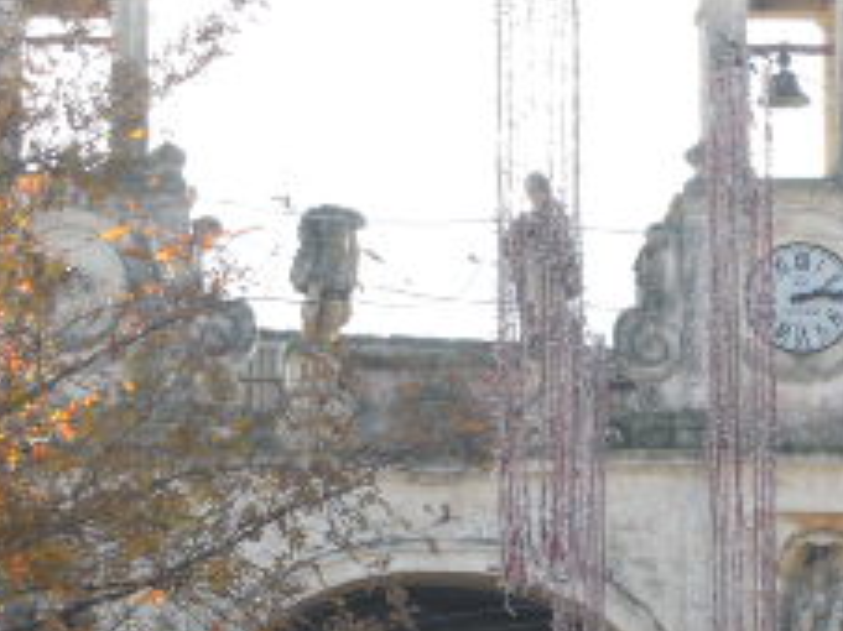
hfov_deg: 8.1
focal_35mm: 245
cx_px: 509
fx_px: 5963
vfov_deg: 6.0
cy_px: 739
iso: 100
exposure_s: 1/125
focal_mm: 15.5
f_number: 4.9
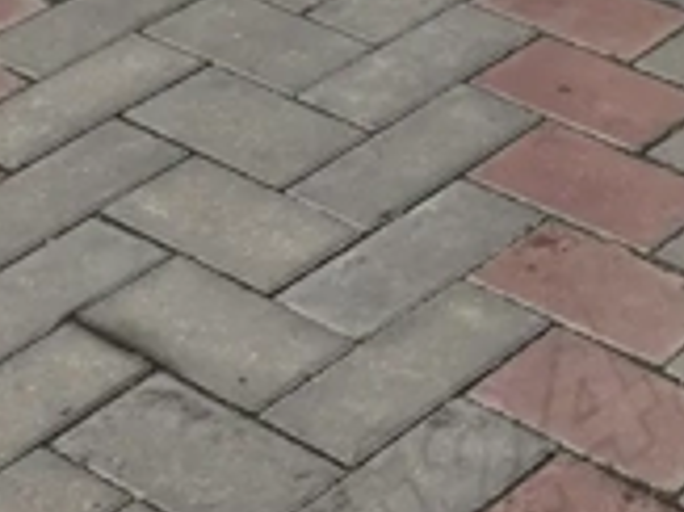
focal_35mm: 141
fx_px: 2784
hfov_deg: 13.4
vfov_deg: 9.8
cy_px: -474
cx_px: 923
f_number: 1.7
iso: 80
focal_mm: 6.3
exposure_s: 1/1690
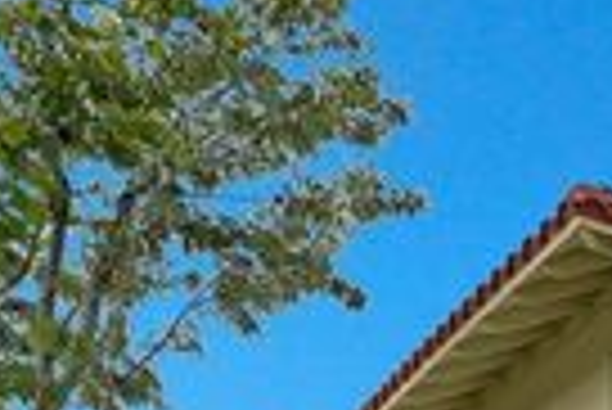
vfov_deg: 19.5
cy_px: 705
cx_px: 999
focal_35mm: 55
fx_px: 936
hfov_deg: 24.4
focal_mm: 10
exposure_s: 1/1250
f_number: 8
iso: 800
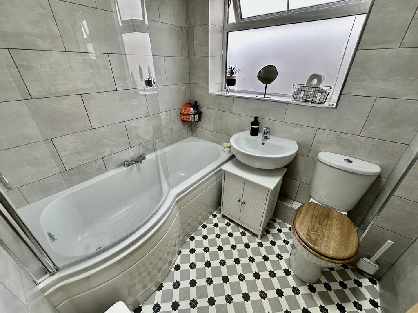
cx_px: 209
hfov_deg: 102.1
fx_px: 169
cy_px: 156
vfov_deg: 85.7
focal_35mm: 14
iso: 100
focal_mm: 2.22
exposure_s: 1/100
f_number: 2.2
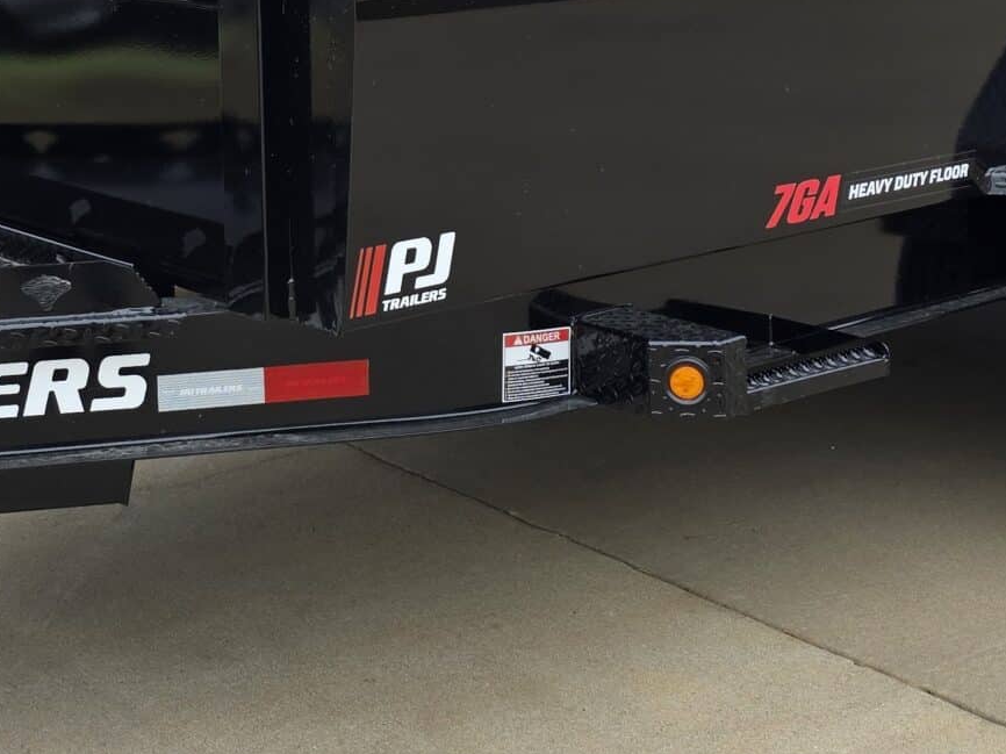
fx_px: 1976
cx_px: 382
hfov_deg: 28.5
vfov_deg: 21.0
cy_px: 42
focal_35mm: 68
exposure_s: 1/1780
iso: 80
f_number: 1.7
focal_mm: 6.3
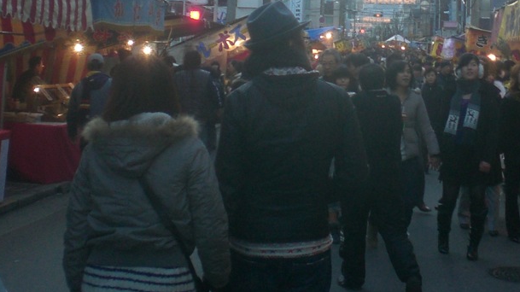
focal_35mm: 68
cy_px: -26
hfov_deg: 30.4
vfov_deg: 17.2
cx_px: 405
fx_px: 937
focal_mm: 6.3
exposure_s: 1/80
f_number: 3.1
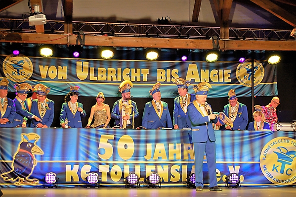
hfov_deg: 27.0
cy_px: 98
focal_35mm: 75
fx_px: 616
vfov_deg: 18.1
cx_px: 148
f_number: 5.6
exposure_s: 1/60
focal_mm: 50
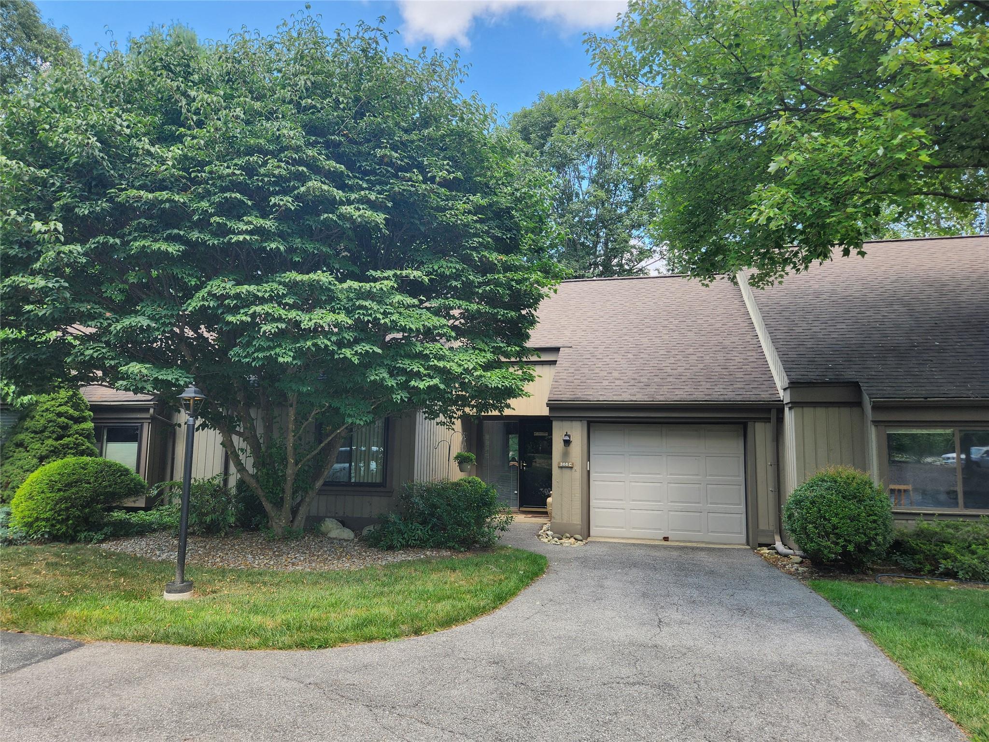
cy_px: 371
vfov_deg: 58.9
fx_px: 657
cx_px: 494
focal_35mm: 23
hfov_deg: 73.9
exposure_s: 1/205
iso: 20
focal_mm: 5.4
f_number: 1.8
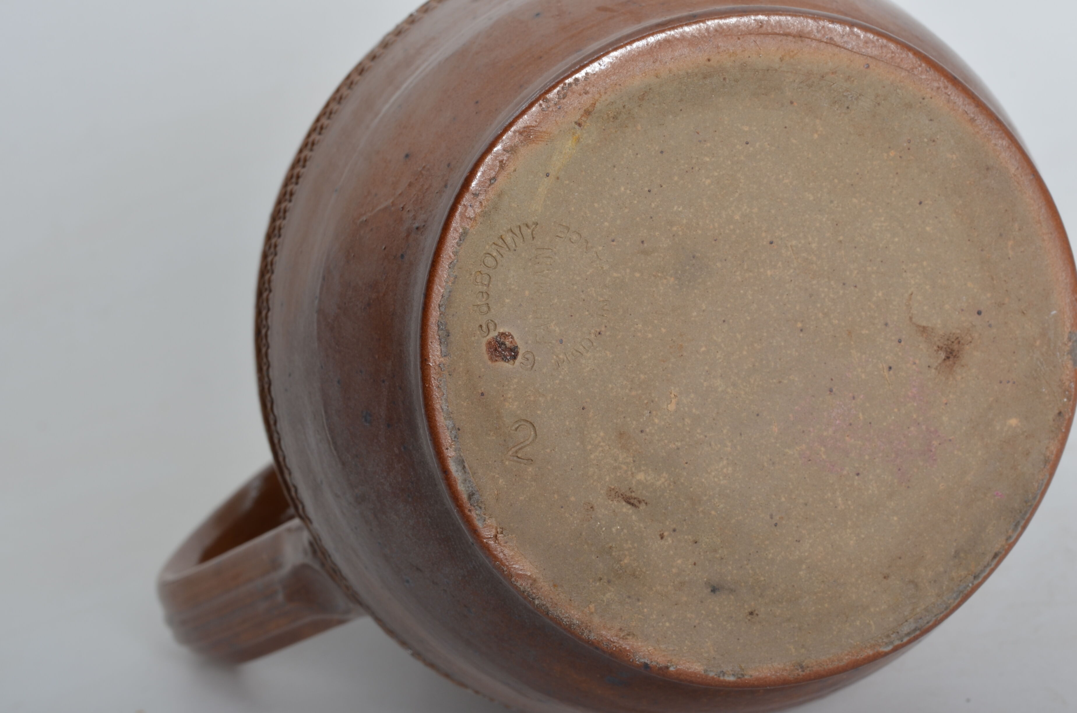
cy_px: 356
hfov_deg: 27.0
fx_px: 2239
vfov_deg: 18.1
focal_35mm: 75
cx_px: 538
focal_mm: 50
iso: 100
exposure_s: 1/125
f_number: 14
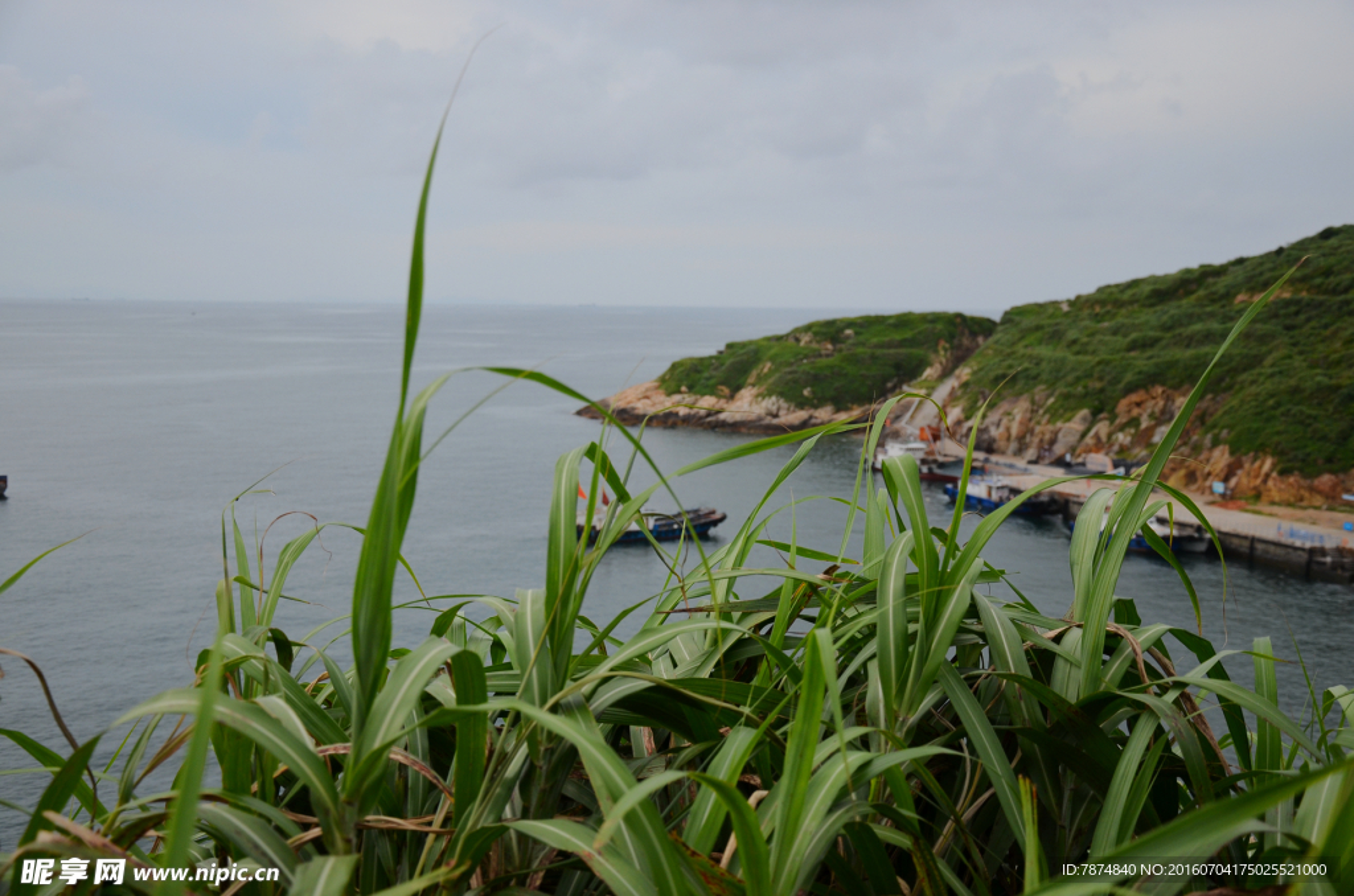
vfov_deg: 29.7
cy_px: 448
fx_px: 1689
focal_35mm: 45
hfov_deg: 43.7
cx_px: 677
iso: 320
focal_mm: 30
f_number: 4.2
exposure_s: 1/2000
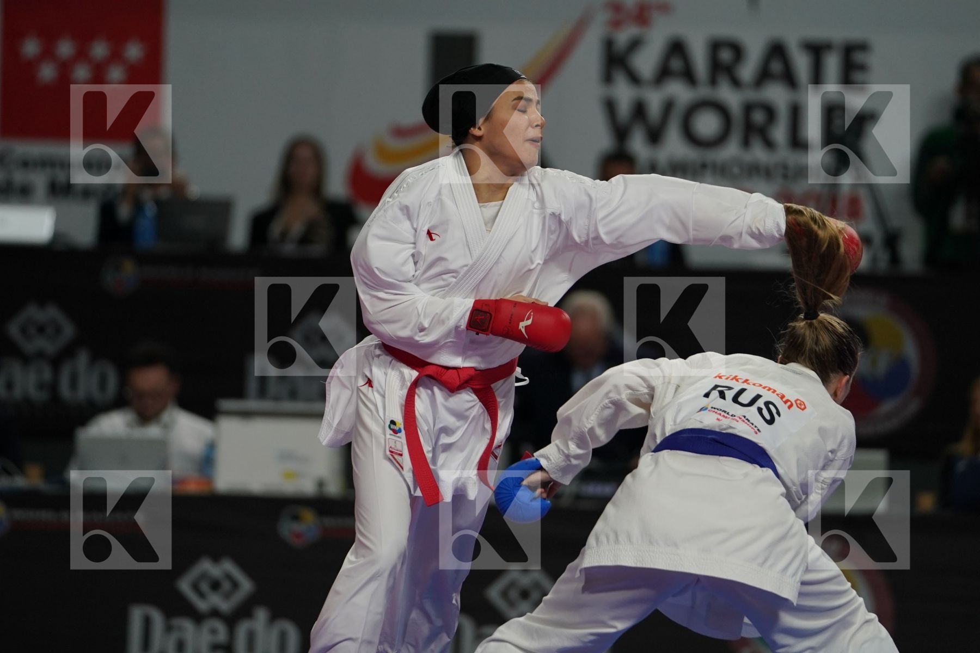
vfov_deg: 4.6
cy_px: 326
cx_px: 490
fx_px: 8166
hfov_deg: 6.9
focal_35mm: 300
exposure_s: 1/1000
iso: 1000
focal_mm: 200
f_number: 2.8
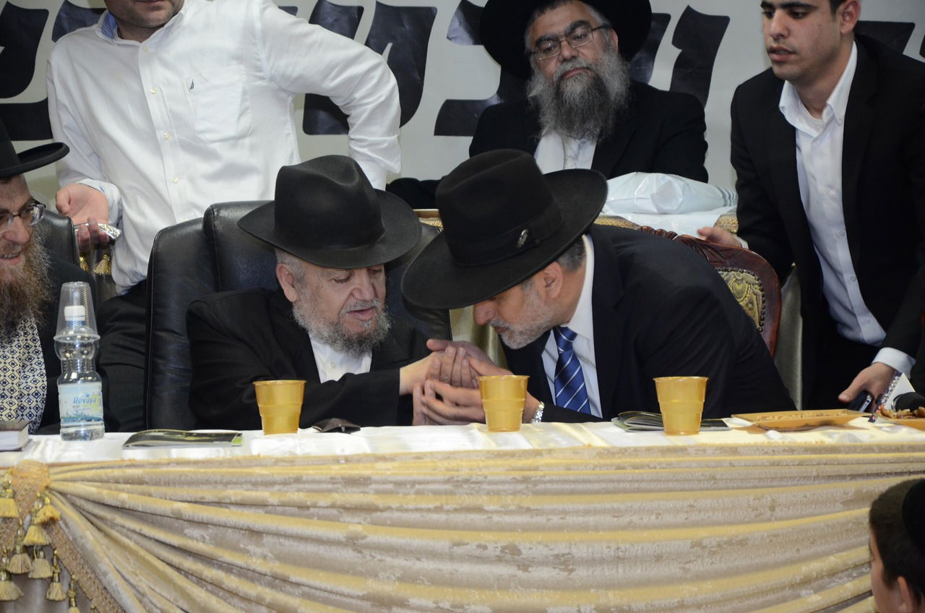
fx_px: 4039
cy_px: 306
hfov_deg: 13.1
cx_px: 462
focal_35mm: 158
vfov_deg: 8.7
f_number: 5.6
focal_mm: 105
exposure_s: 1/100
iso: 1000
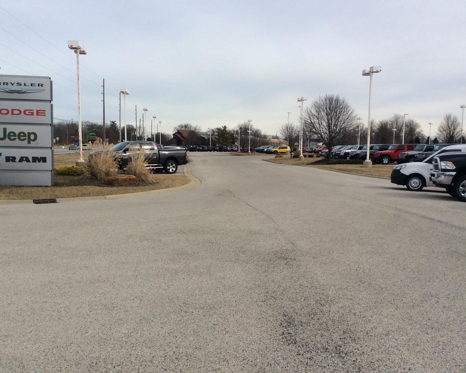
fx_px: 469
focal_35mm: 34
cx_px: 224
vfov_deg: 43.4
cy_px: 187
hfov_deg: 52.8
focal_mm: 3.3
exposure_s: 1/2203
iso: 32
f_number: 2.4
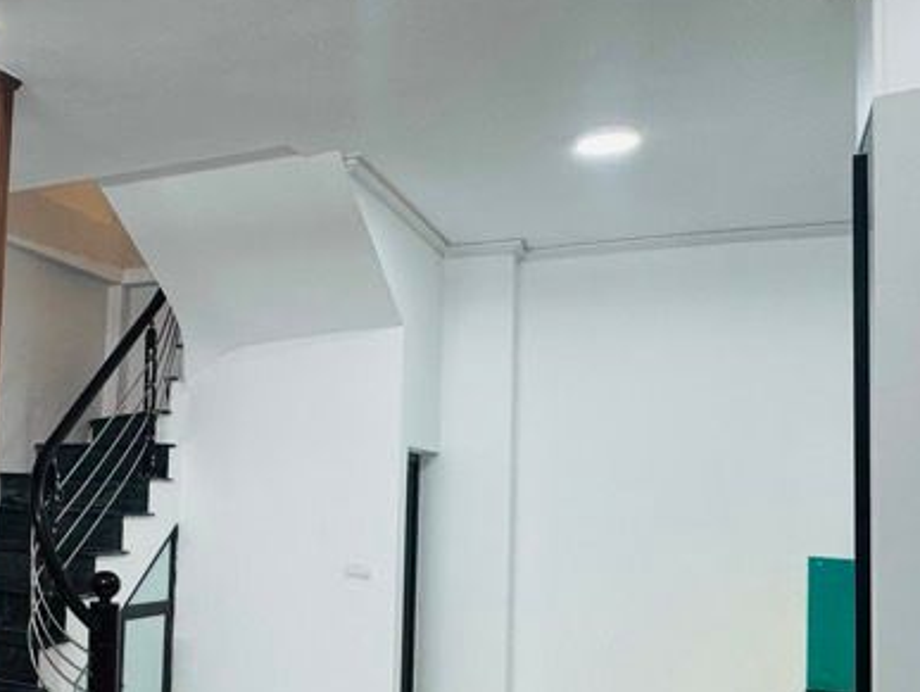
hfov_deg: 43.3
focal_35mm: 37
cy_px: 440
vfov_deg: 38.4
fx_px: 984
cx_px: 7
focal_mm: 2.22
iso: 160
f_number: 2.2
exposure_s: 1/100
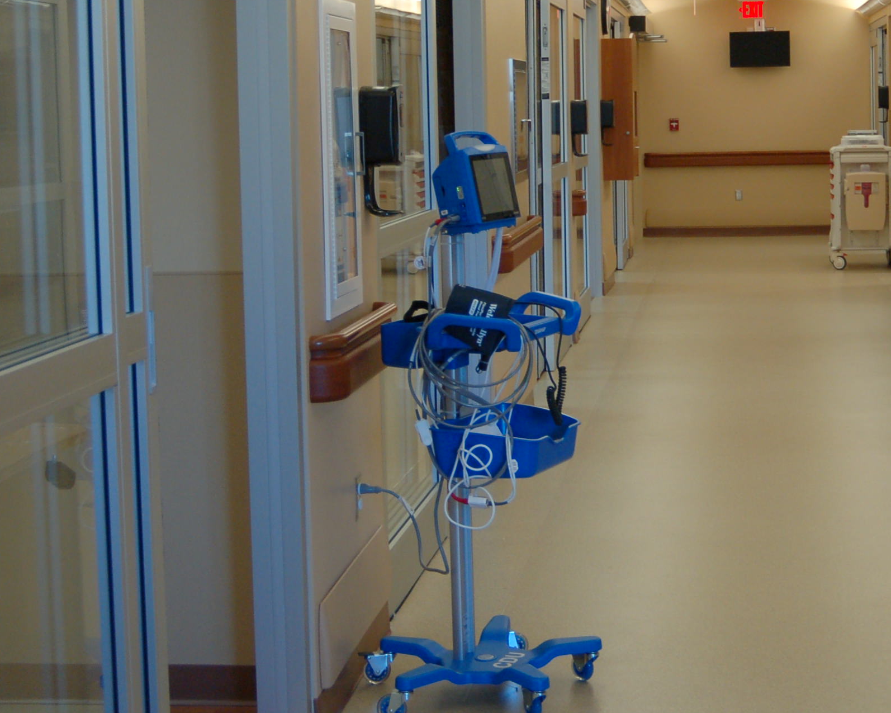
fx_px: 1819
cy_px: 198
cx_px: 663
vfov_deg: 22.0
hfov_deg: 27.2
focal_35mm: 69
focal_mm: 26
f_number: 4.2
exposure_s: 1/50
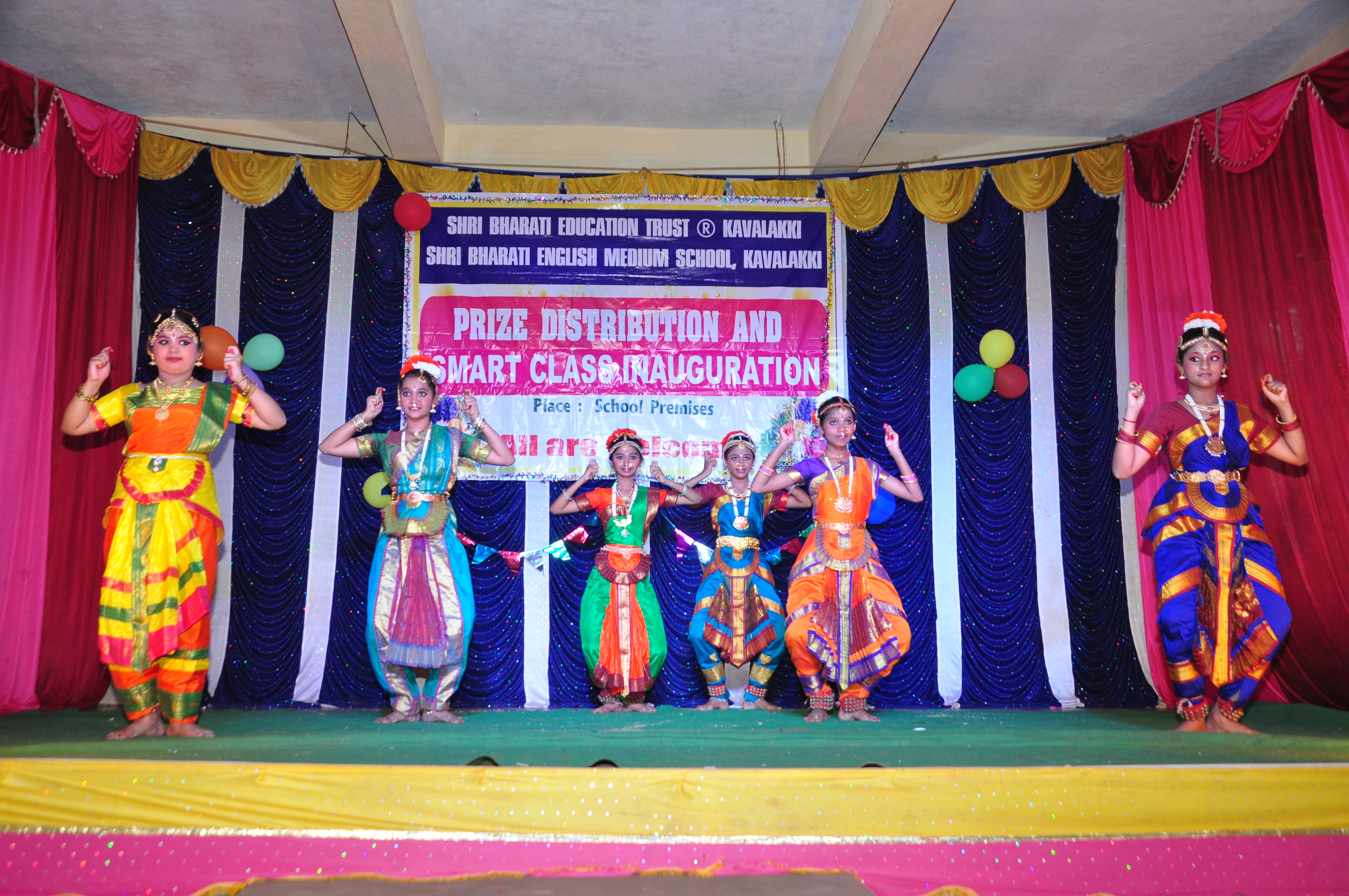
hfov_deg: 53.2
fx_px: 1347
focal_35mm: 36
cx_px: 674
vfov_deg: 36.8
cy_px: 448
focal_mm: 24
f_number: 6.3
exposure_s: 1/125
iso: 800
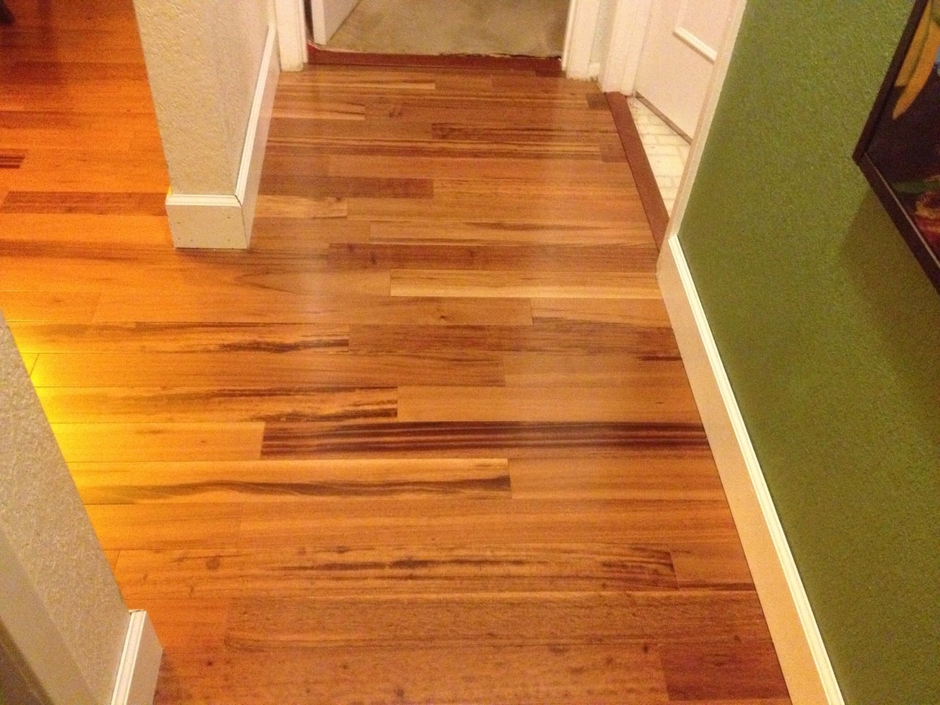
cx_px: 470
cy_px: 352
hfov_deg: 52.6
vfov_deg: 40.7
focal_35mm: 35
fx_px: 951
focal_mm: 4.28
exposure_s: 1/15
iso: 800
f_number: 2.4
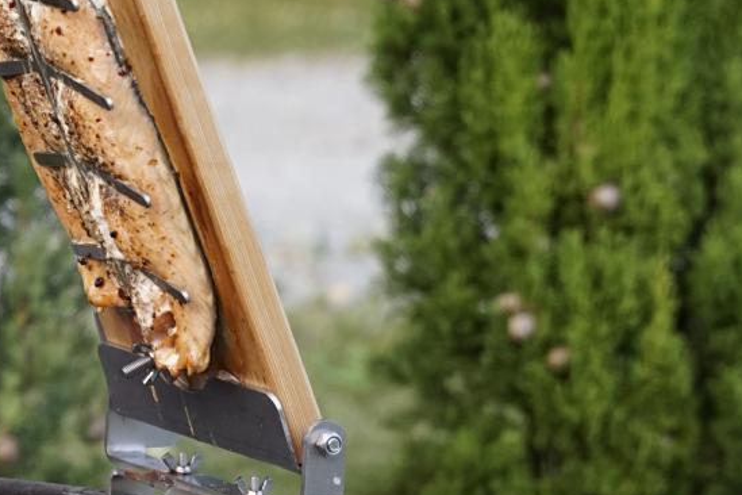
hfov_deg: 8.3
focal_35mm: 245
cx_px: -257
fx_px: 5049
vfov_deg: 5.6
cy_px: 166
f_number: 3.2
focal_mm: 70
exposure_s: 1/125
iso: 640
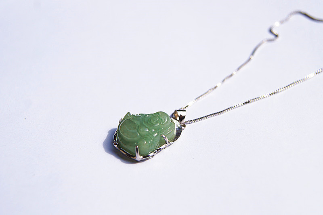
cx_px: 162
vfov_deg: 25.7
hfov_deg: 37.9
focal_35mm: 52
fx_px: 471
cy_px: 108
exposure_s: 1/2000
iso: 200
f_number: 5.6
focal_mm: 35
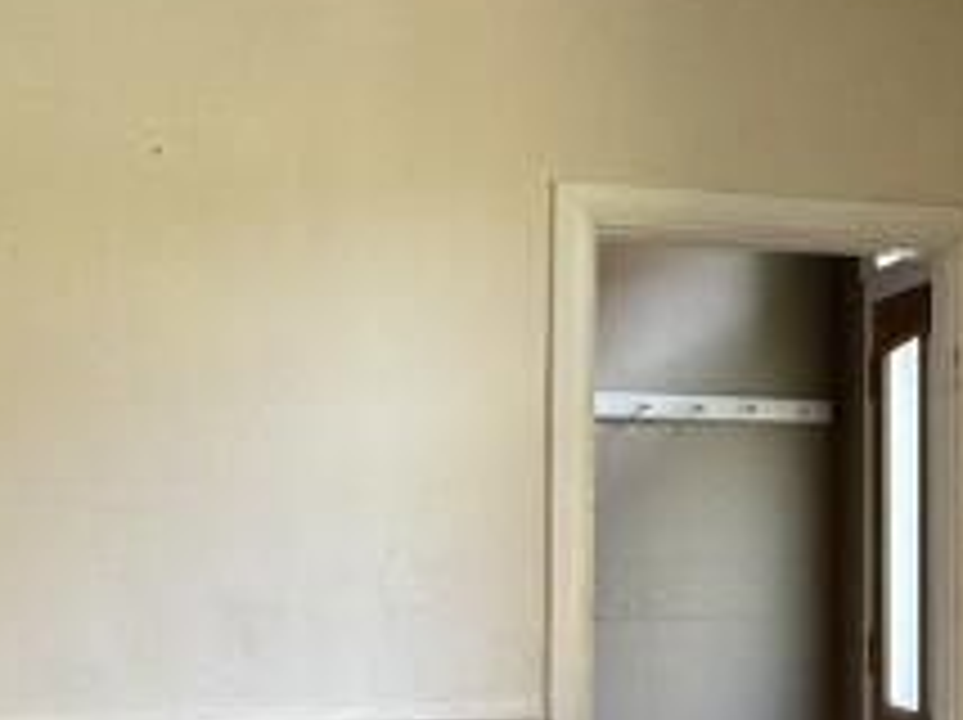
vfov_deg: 21.8
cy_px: 441
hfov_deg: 27.6
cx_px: 918
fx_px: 1862
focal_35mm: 67
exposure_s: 1/99
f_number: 2.2
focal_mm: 2.22
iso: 125
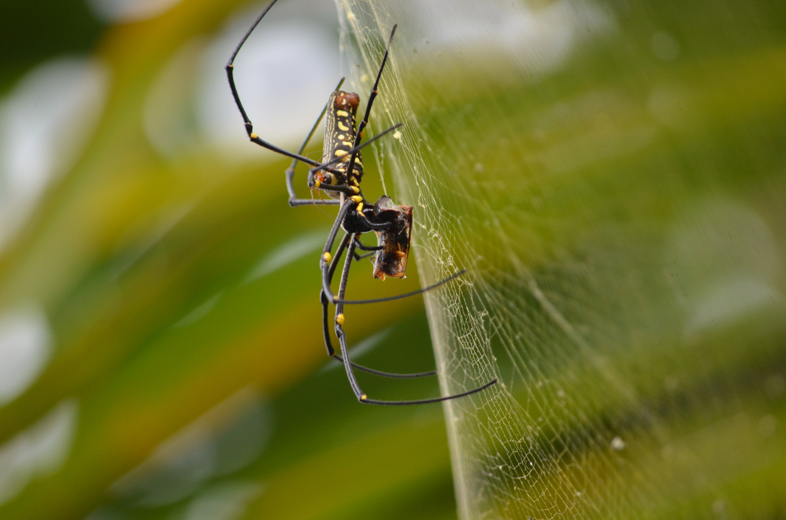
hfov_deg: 4.6
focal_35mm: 450
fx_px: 9803
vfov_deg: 3.0
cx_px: 393
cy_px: 260
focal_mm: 300
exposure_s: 1/250
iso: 640
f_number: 5.6
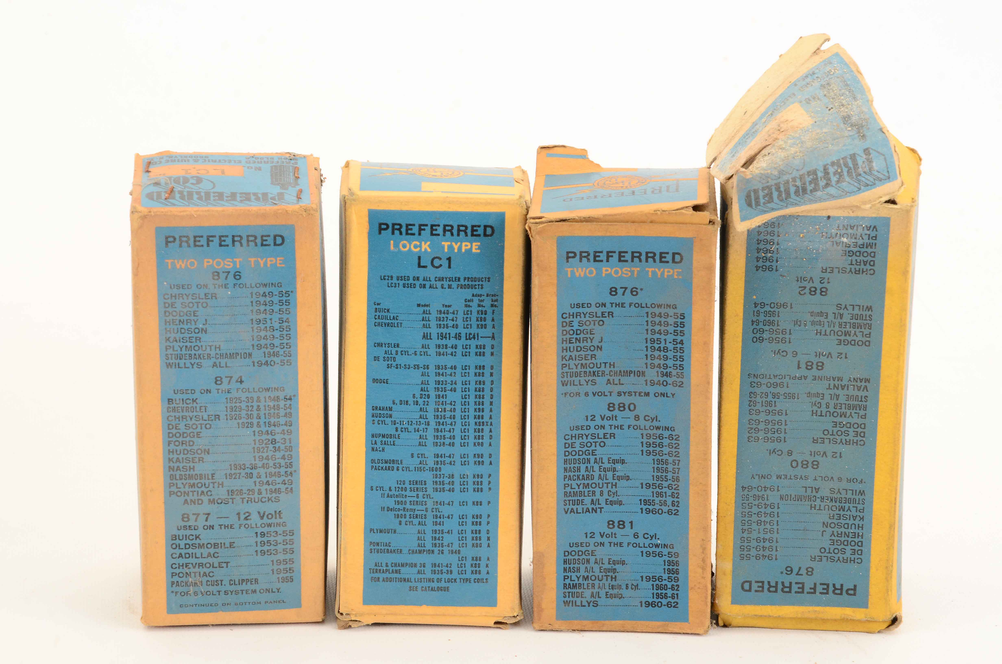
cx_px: 501
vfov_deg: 10.1
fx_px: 3750
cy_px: 332
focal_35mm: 135
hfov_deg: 15.2
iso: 400
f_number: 11
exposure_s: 1/80
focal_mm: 90
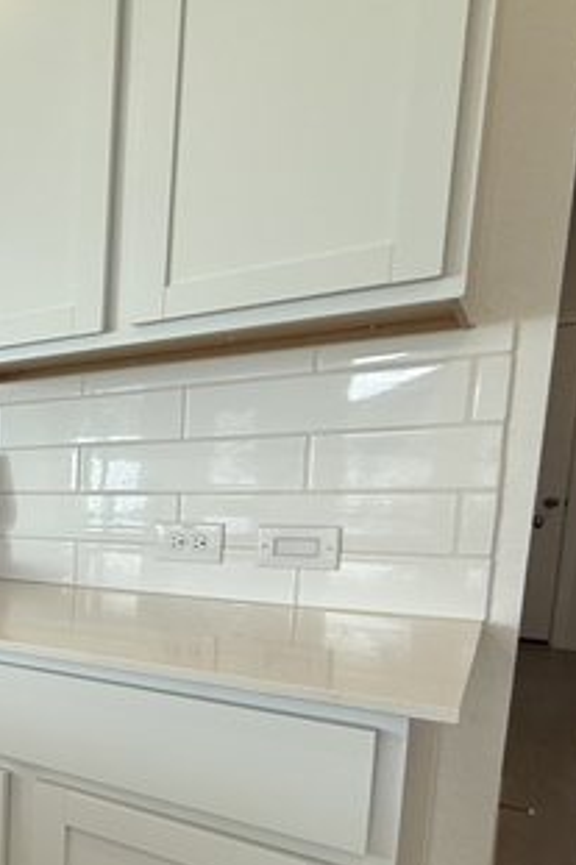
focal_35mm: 30
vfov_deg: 60.6
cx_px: -231
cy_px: 573
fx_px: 721
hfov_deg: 30.5
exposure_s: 1/120
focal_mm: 2.22
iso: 64
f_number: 2.2
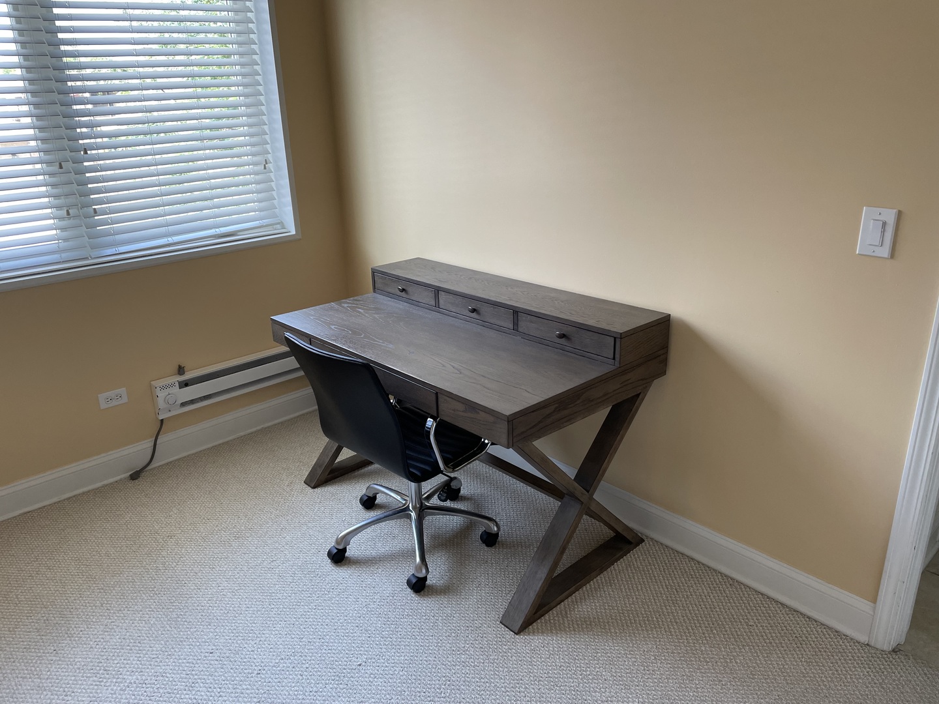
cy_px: 352
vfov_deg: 53.1
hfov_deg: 67.3
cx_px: 470
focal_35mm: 26
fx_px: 705
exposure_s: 1/101
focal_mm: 4.2
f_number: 1.6
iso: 125
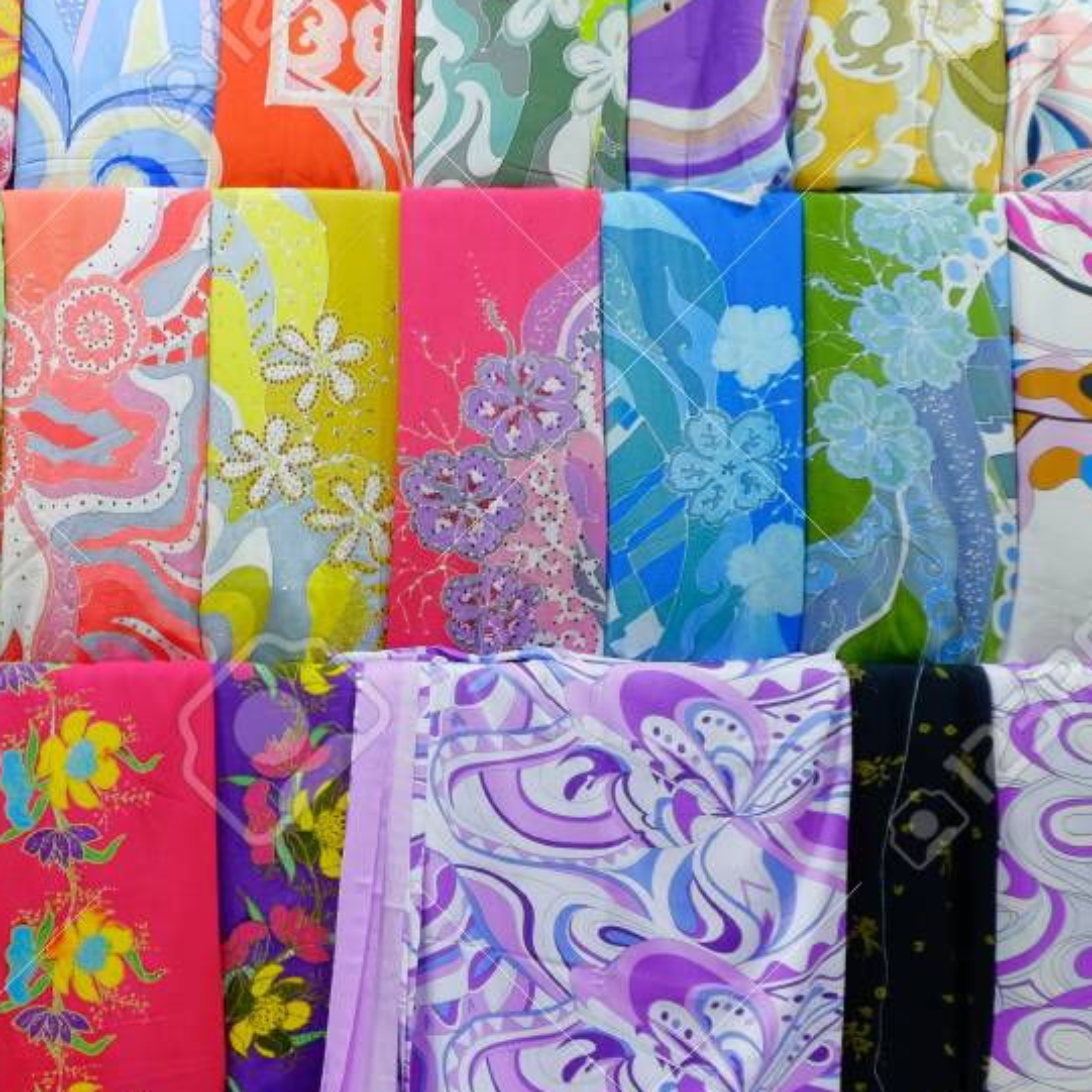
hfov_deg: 31.0
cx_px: -103
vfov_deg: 34.6
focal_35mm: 49
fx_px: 1749
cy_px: 656
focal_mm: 16
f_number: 5.6
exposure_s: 1/25
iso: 800
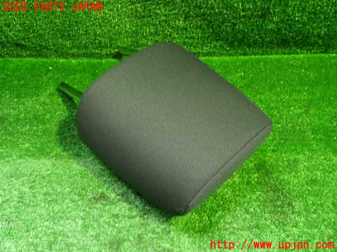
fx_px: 292
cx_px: 168
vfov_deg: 46.8
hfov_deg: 60.0
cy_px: 126
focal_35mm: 30
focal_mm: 5.4
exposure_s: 1/30
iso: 320
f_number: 2.3
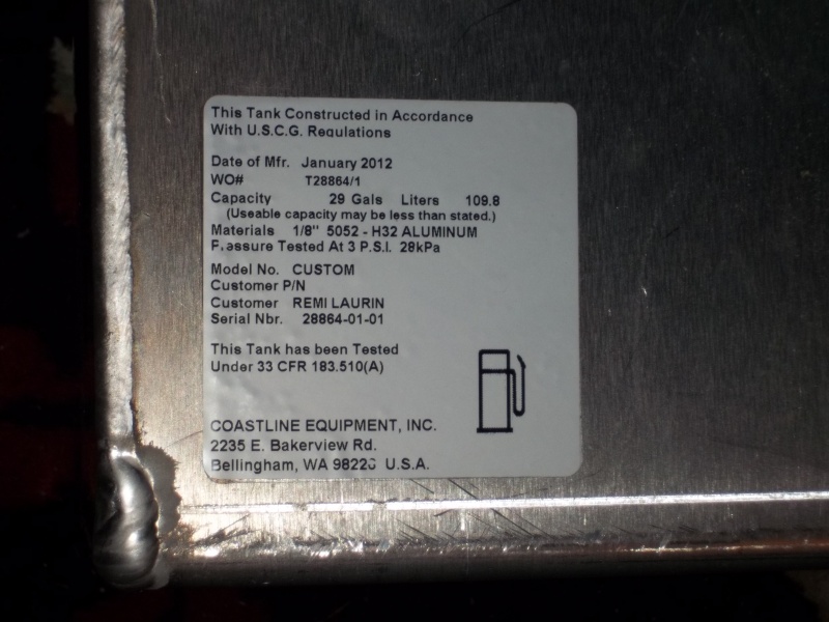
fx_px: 2299
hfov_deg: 20.4
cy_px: 311
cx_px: 414
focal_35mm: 96
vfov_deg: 15.4
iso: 64
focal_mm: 17.1
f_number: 5.2
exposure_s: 1/60
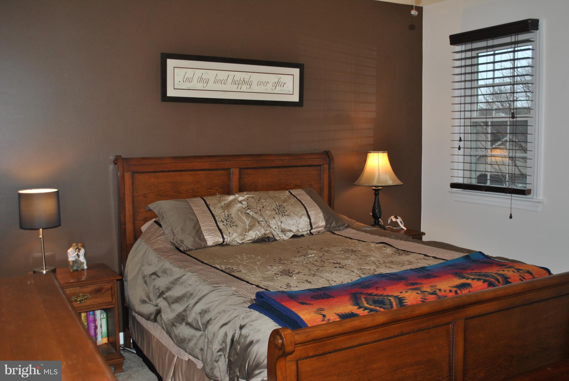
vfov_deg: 37.0
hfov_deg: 53.1
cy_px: 190
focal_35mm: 36
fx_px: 570
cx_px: 284
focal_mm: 24
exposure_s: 1/60
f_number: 4
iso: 200
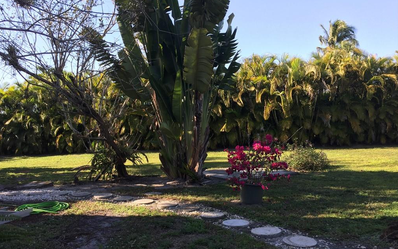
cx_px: 198
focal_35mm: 31
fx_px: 336
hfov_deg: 61.2
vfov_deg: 40.5
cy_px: 141
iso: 32
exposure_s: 1/534
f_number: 2.2
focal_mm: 4.15
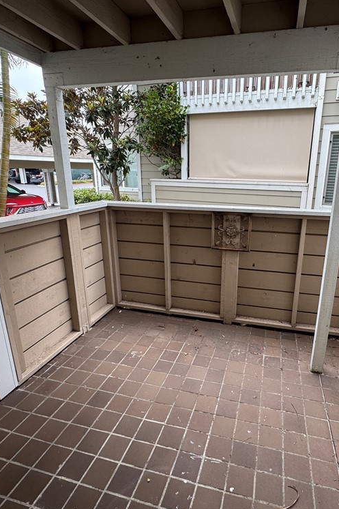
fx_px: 283
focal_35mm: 20
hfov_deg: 61.2
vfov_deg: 84.0
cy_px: 248
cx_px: 209
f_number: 2.2
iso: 50
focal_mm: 2.22
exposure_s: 1/99
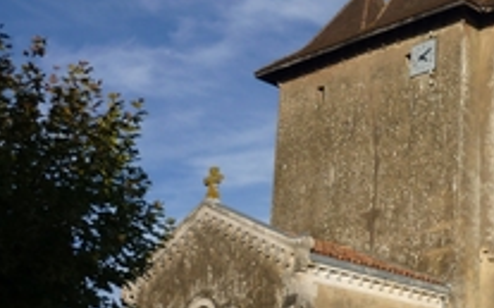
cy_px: 240
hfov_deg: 27.2
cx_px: 481
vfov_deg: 17.9
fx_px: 969
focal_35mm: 72
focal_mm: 5.5
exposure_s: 1/200
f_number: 8
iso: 80
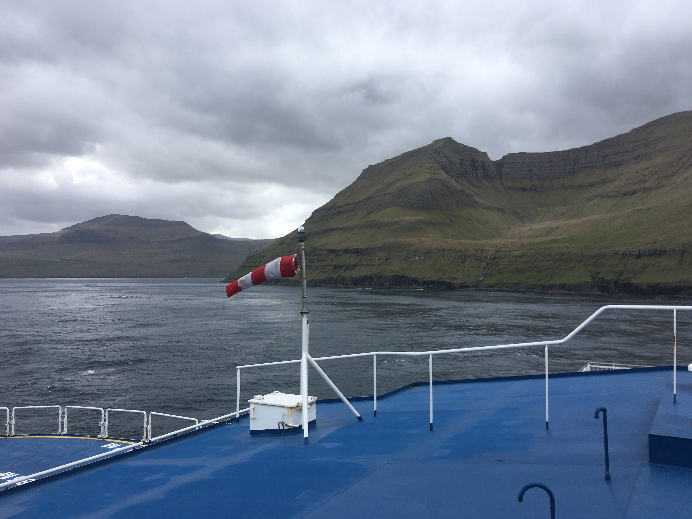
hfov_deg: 61.7
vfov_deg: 48.2
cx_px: 346
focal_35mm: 29
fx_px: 580
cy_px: 260
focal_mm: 4.15
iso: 25
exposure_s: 1/864
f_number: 2.2
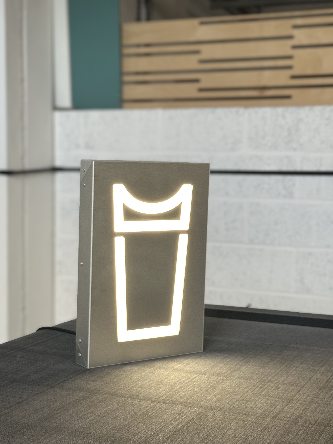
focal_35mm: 62
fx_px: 795
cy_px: 236
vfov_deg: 31.2
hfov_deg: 23.6
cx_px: 144
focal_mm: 6.86
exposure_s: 1/50
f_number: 1.78
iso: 100
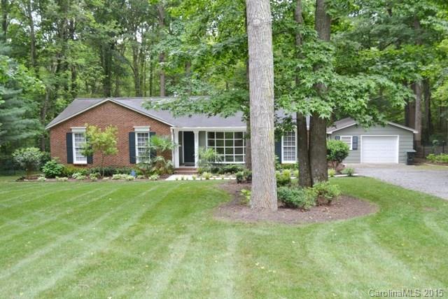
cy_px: 150
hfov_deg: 53.1
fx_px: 448
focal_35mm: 36
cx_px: 224
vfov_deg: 36.9
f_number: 5.6
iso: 400
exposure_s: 1/125
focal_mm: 24
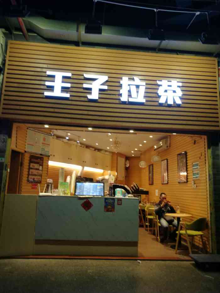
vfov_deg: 65.3
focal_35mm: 27
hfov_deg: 51.4
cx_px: 110
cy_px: 146
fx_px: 229
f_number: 2.2
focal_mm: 4.5
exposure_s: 1/33.3
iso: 200
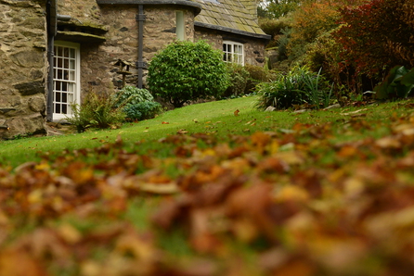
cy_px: 58
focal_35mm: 97
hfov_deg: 20.4
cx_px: 13
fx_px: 1116
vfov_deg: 14.1
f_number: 5
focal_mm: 46
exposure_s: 1/200
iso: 200
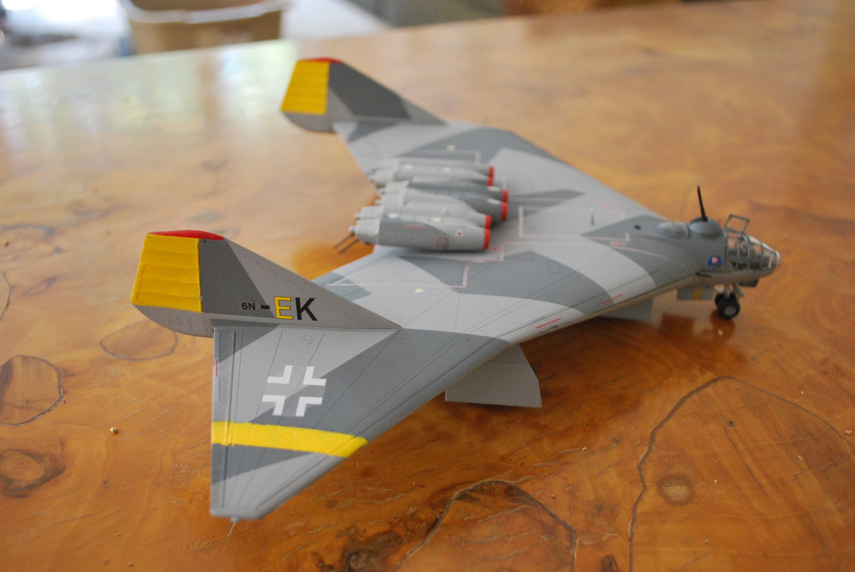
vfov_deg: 40.1
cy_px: 286
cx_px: 428
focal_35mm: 33
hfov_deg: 57.2
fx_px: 785
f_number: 4
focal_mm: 22
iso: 900
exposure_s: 1/30
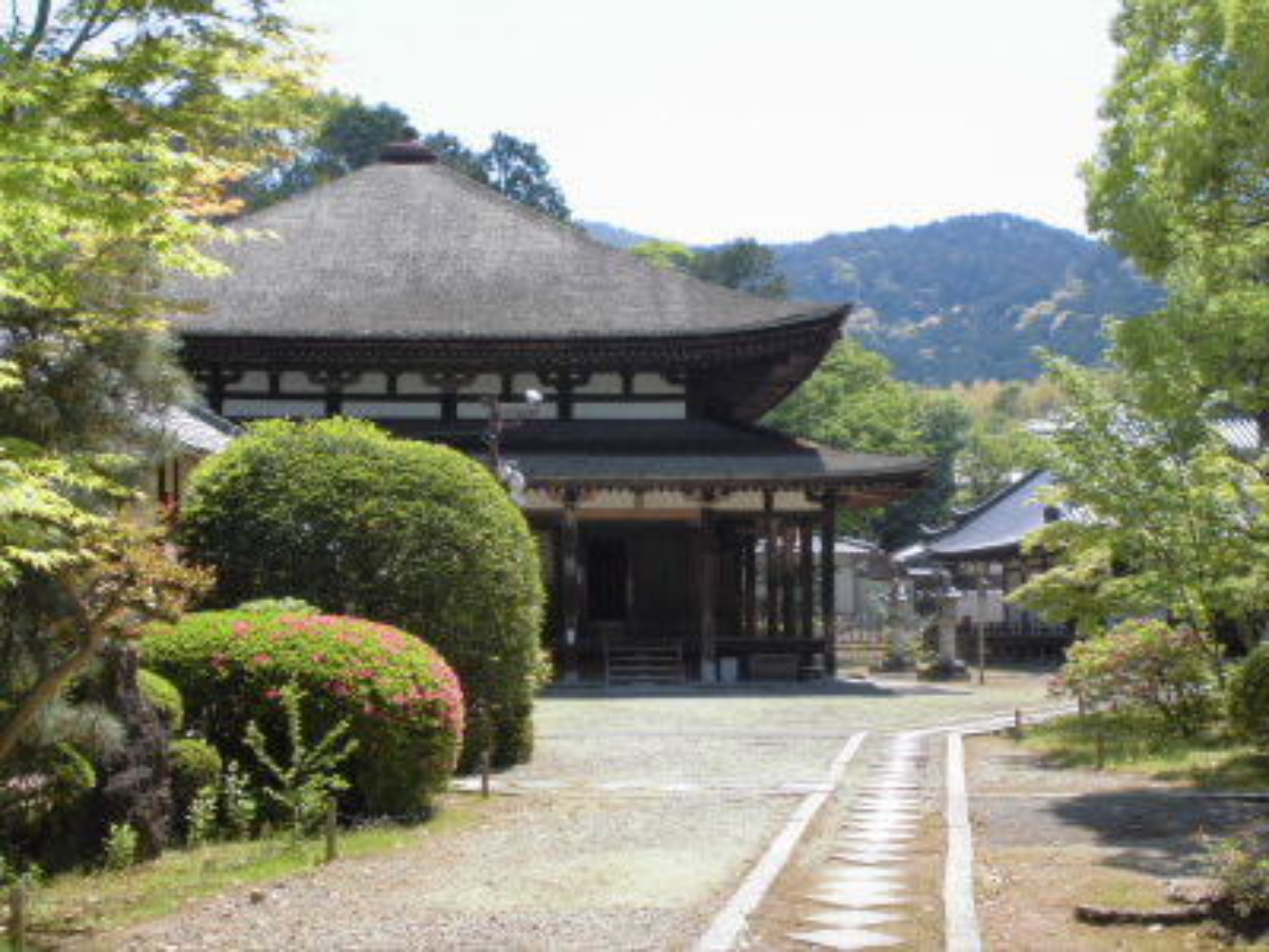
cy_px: 476
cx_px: 634
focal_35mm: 49
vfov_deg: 29.7
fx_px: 1796
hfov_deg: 38.9
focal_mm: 8.9
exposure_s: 1/200
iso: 100
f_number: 4.8
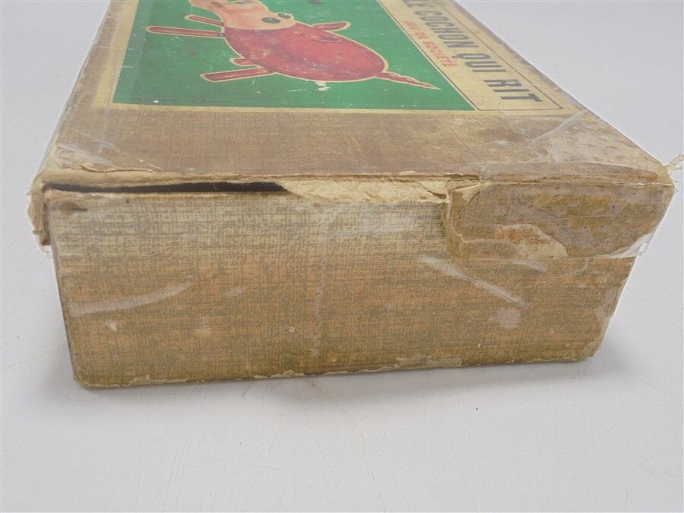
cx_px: 342
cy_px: 256
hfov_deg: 54.0
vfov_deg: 41.8
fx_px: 672
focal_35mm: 34
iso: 100
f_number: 4
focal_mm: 6.1
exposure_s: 1/50
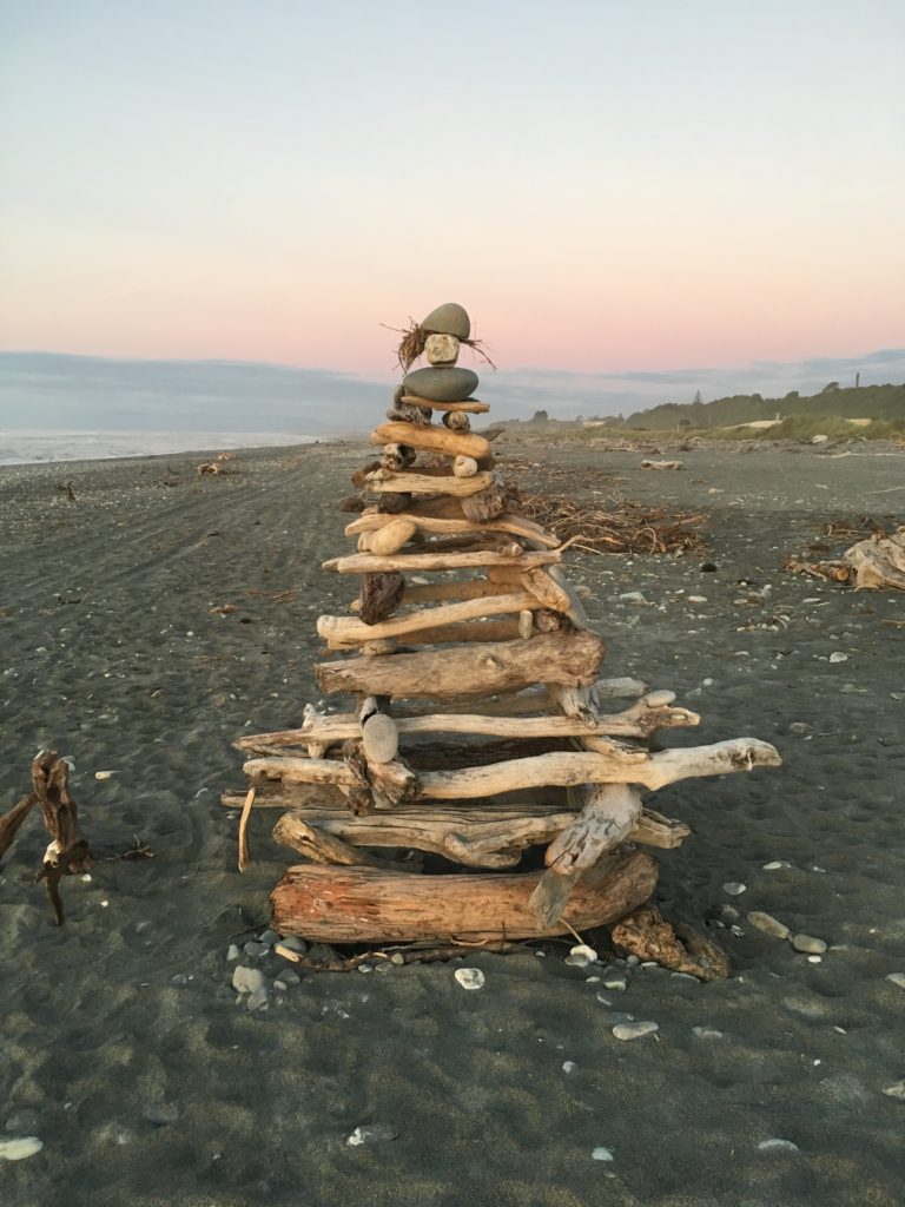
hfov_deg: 48.2
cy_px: 604
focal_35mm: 29
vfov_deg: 61.7
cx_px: 452
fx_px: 1011
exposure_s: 1/33
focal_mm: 4.15
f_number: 2.2
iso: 50
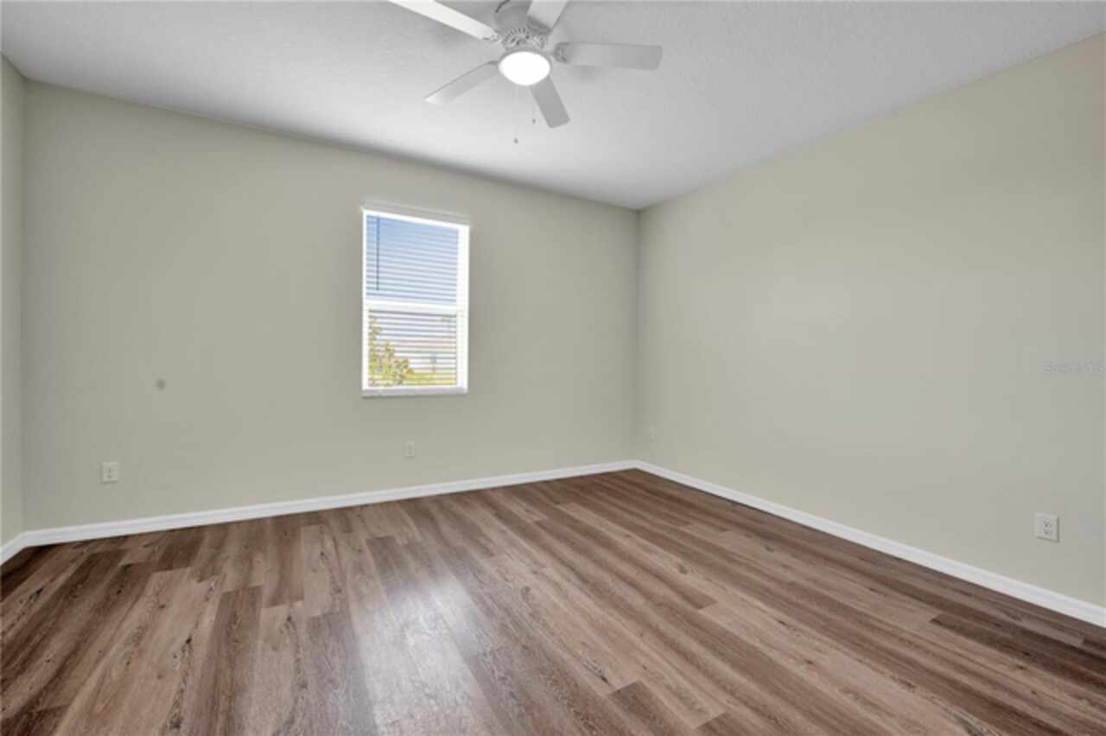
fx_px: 430
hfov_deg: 104.3
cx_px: 553
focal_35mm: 14
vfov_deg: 81.1
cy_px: 368
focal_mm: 14
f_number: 9
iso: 125
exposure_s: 1/1.67
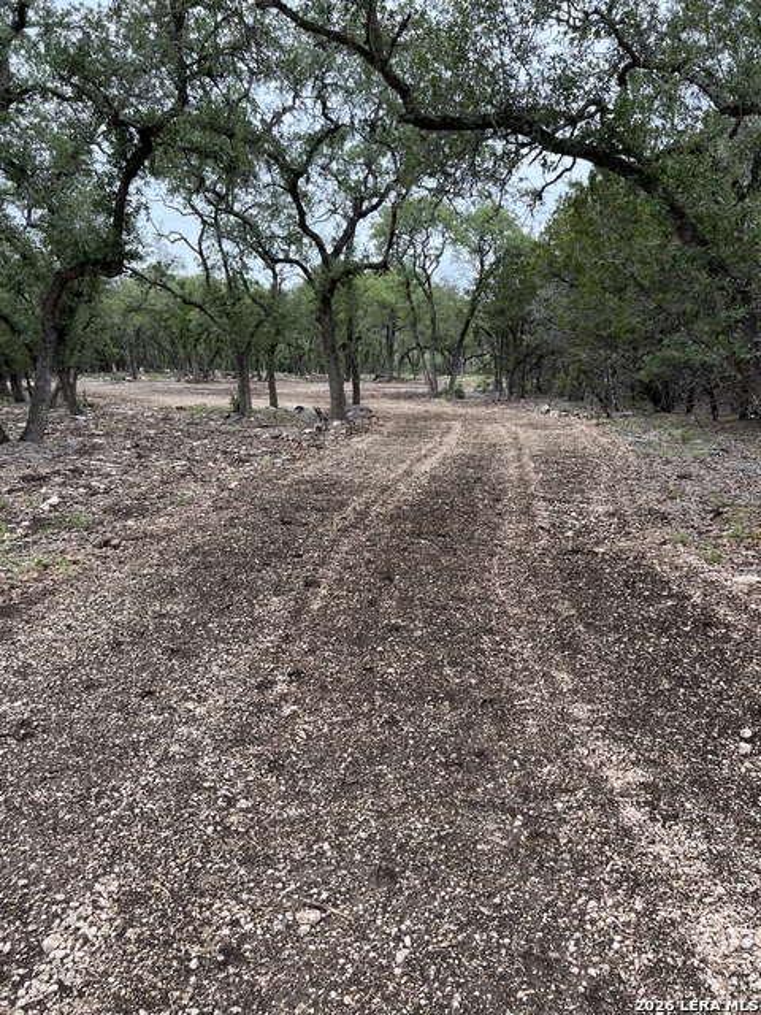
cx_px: 380
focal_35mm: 26
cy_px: 508
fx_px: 762
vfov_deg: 67.3
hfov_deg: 53.1
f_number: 1.5
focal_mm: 5.7
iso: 50
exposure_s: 1/733
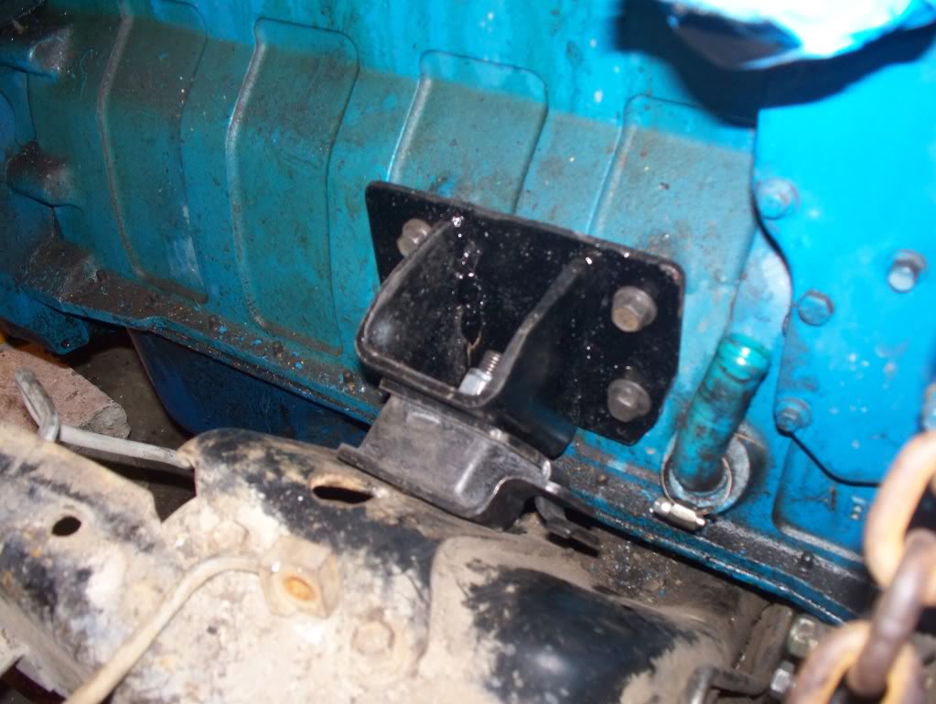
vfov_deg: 39.7
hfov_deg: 51.3
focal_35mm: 36
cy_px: 352
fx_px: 974
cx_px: 468
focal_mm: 7.54
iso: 200
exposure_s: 1/30
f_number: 2.8
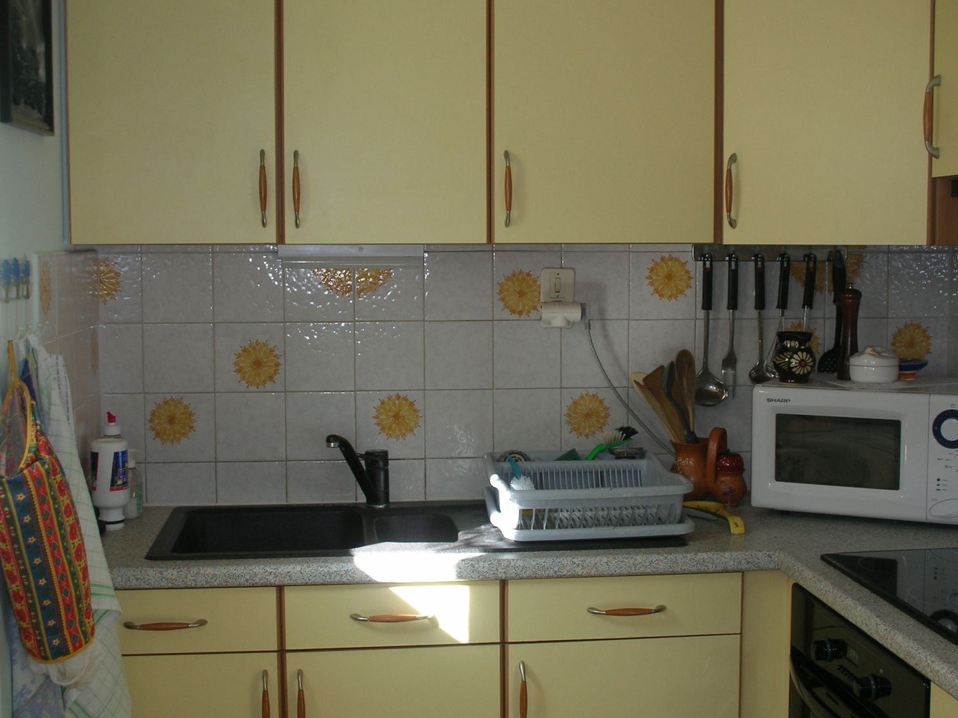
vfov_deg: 29.1
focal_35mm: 50
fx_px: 1384
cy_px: 365
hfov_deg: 38.2
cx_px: 497
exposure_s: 1/30
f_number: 3.5
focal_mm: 7.7
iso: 50
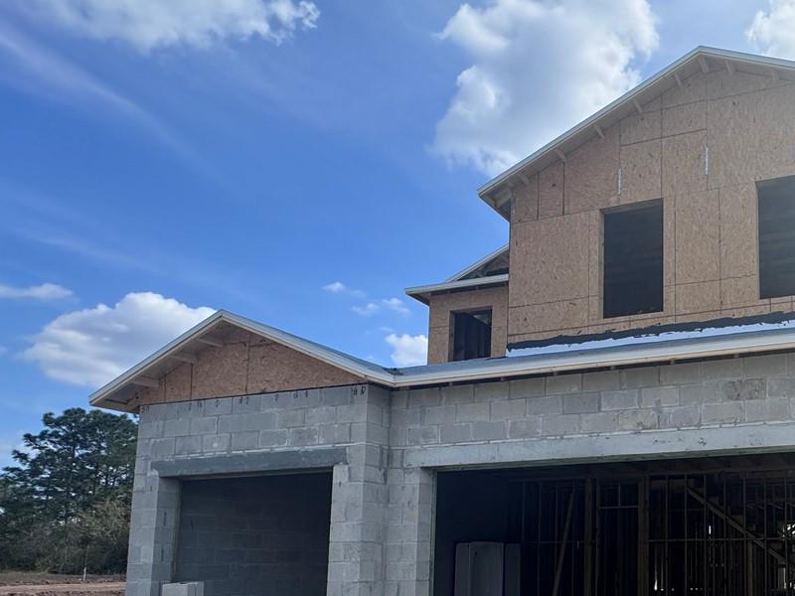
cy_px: 501
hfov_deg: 54.7
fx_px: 643
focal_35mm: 28
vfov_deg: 46.4
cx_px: 723
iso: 40
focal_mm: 2.22
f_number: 2.2
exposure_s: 1/932
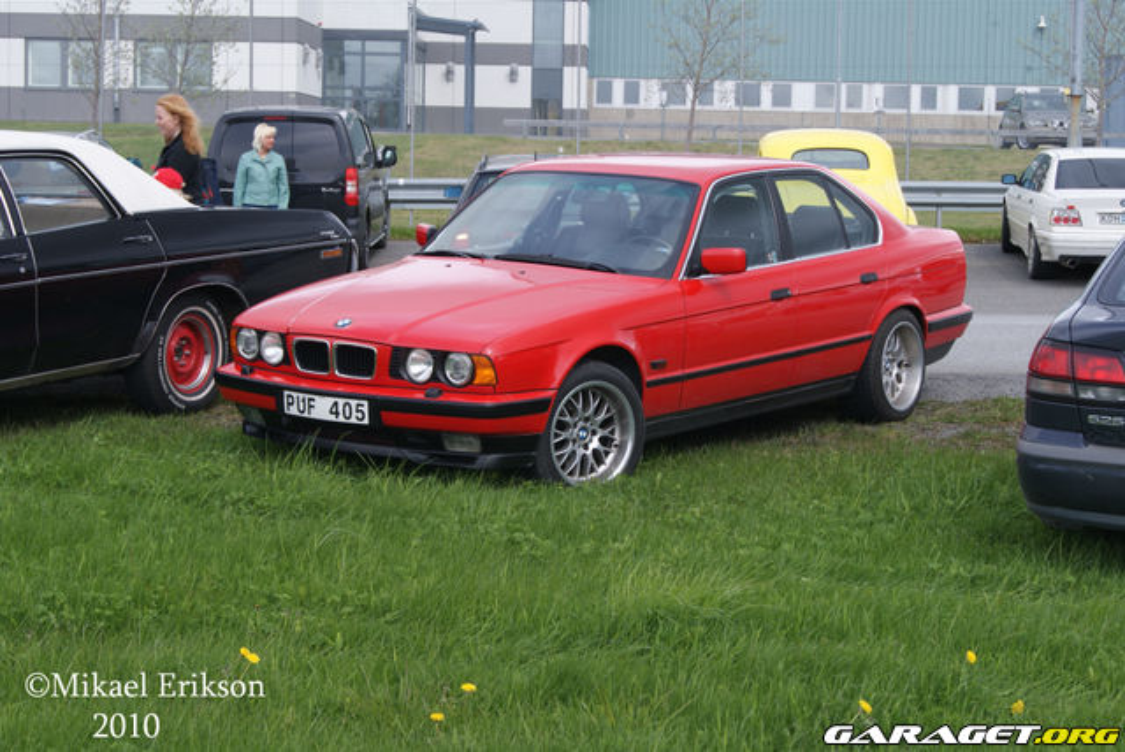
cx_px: 562
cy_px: 376
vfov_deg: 18.2
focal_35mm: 75
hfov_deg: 27.0
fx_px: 2346
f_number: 9
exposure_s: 1/125
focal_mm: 50
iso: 100
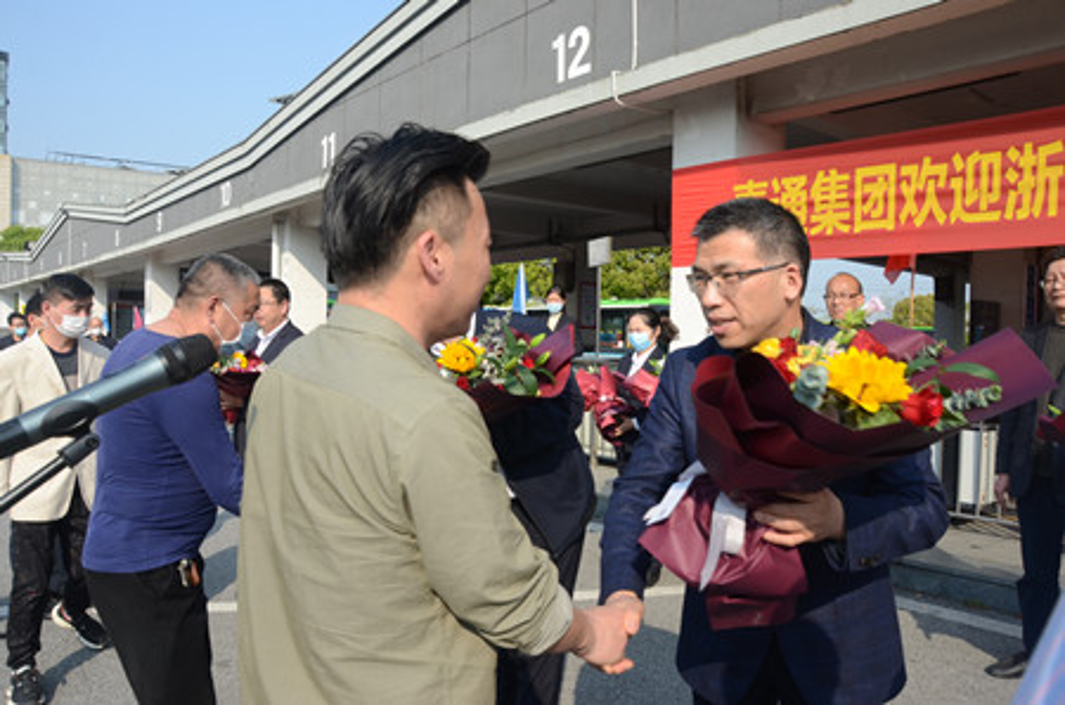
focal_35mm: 27
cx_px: 532
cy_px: 352
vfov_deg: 47.7
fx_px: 797
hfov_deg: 67.5
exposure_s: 1/160
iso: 200
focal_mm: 18
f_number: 11
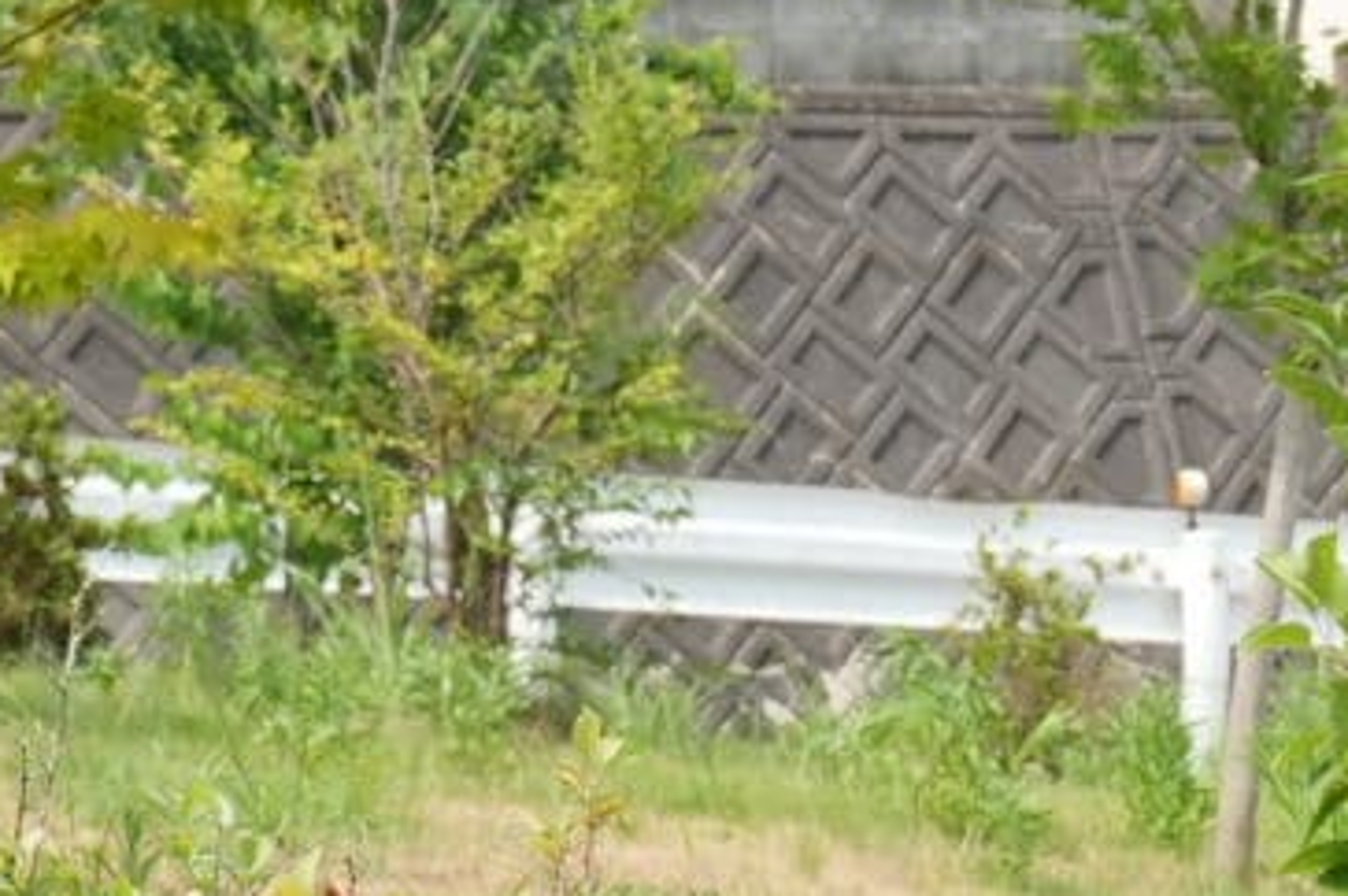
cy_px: 1768
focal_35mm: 220
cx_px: 1267
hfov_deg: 9.3
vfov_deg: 6.1
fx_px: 8230
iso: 200
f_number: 8
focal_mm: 32
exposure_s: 1/250
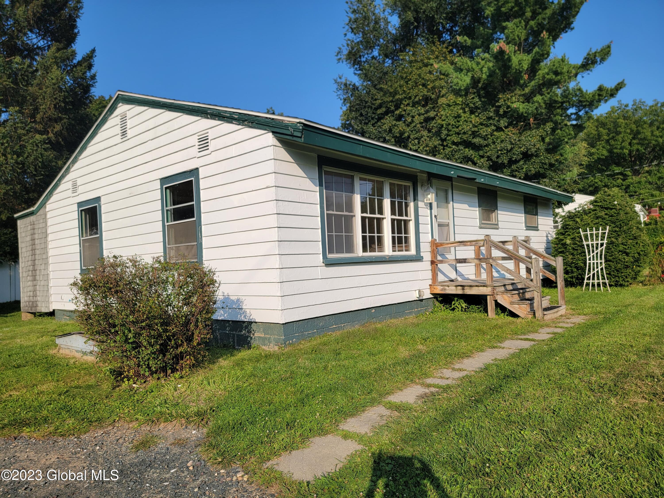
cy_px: 249
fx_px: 460
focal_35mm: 24
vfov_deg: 56.8
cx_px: 332
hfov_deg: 71.6
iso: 16
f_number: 1.8
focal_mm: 6.7
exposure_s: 1/1258
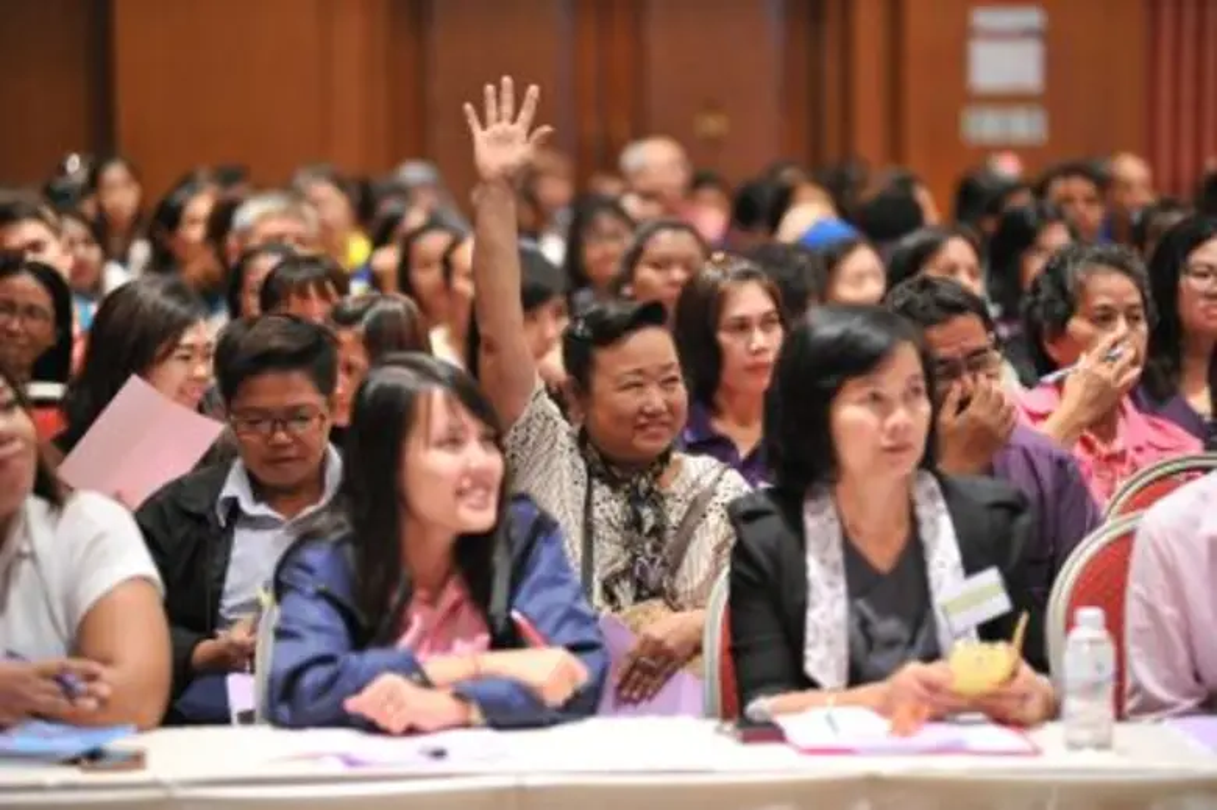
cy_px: 405
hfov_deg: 14.2
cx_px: 608
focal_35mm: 145
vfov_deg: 9.5
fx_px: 4899
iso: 8000
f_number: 2.8
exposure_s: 1/160
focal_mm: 145
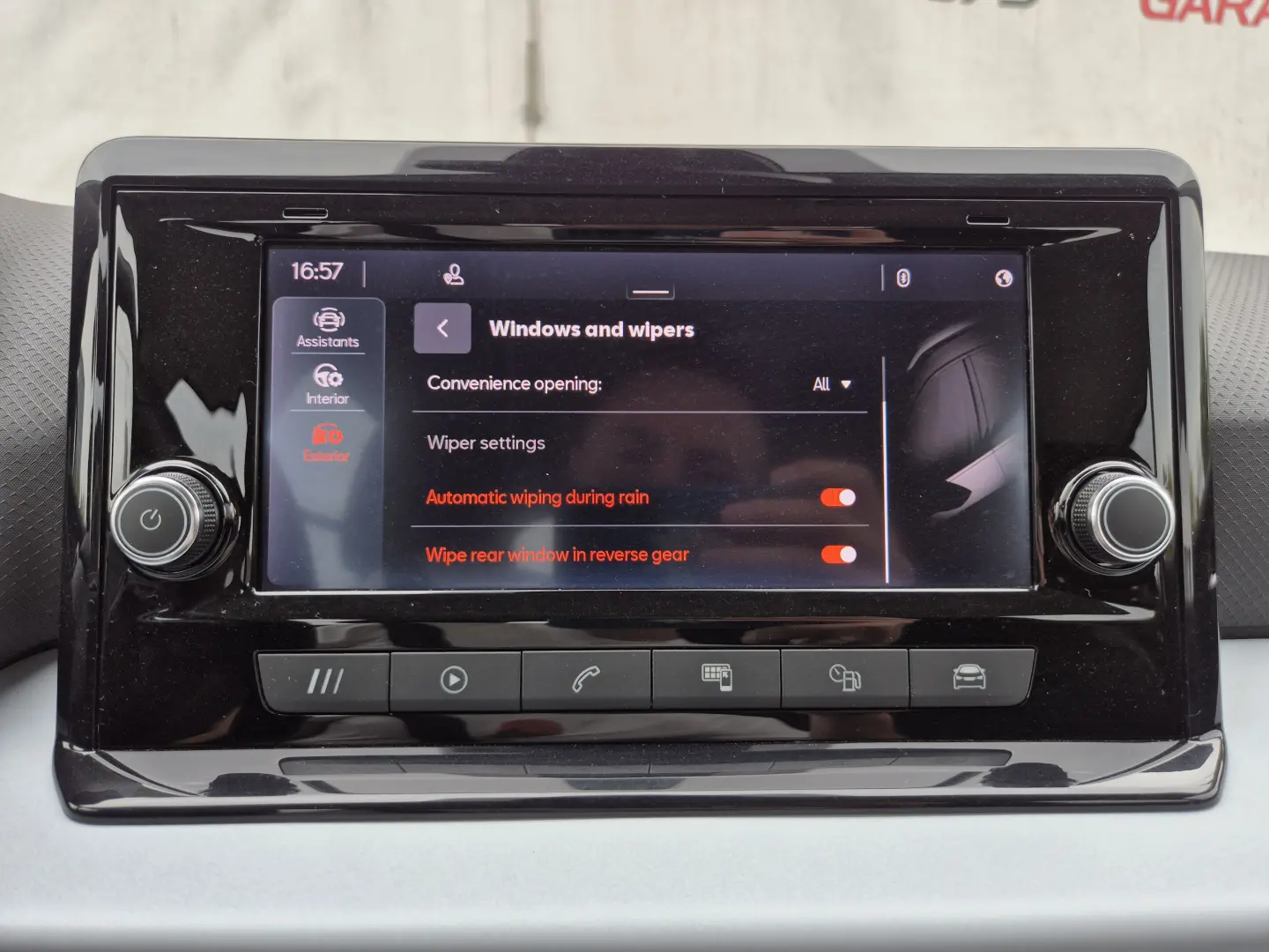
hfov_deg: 73.9
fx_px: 843
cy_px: 476
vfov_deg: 58.9
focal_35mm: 23
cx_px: 634
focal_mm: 5.4
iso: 32
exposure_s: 1/100
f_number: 1.8
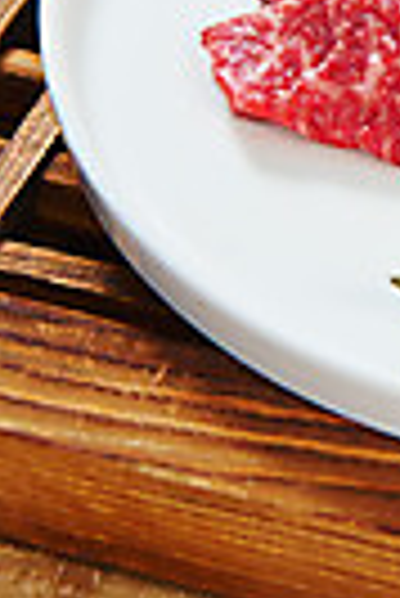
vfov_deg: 9.6
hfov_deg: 6.4
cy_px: -139
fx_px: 3507
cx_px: 596
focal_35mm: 211
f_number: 9
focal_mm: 70
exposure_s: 1/125
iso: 100
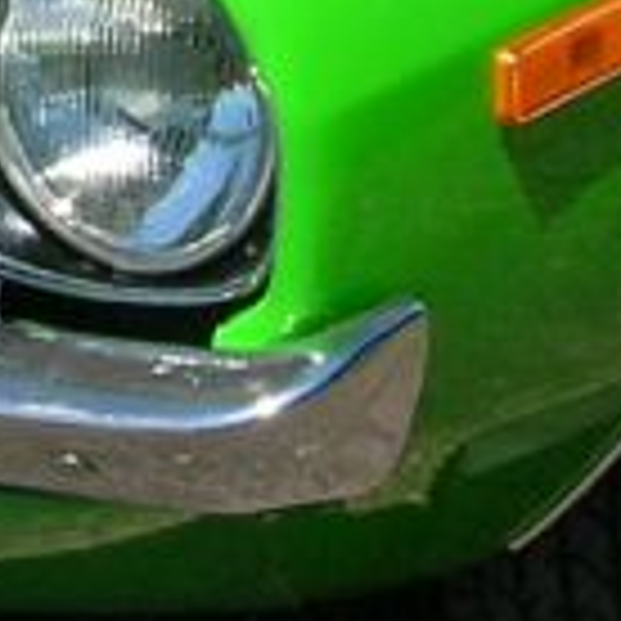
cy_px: -306
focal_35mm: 249
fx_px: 5054
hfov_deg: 7.0
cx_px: 112
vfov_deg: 6.9
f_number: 5
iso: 50
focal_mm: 6.4
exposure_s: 1/348
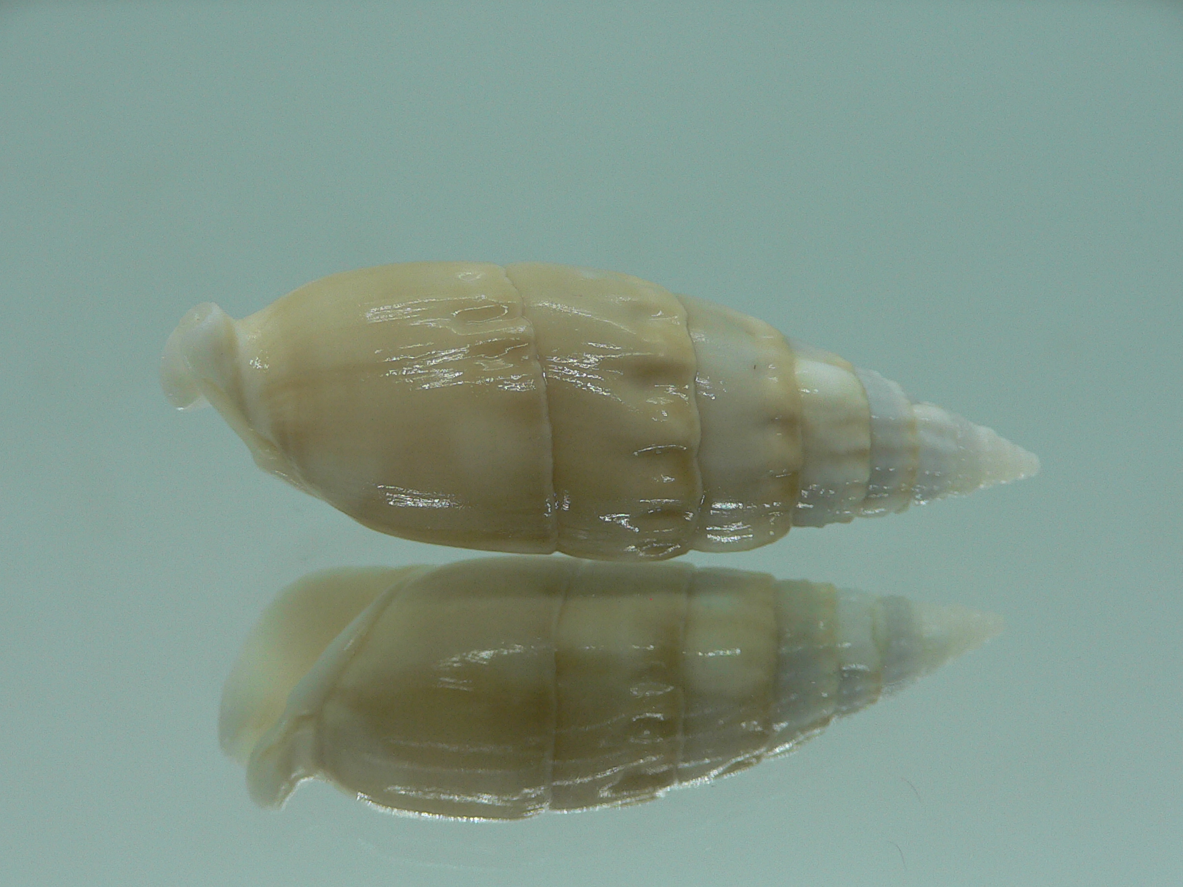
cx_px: 575
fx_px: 1367
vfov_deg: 35.9
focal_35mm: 40
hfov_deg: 46.8
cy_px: 499
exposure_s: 1/60
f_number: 2.8
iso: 80
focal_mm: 4.6
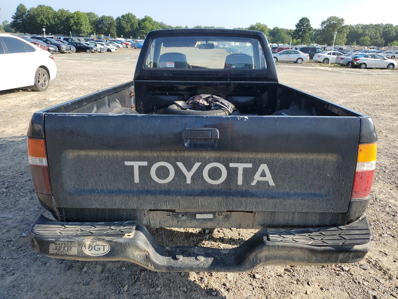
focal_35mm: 26
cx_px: 199
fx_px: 299
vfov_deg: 53.1
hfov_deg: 67.3
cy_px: 150
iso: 50
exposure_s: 1/1429
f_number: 1.5
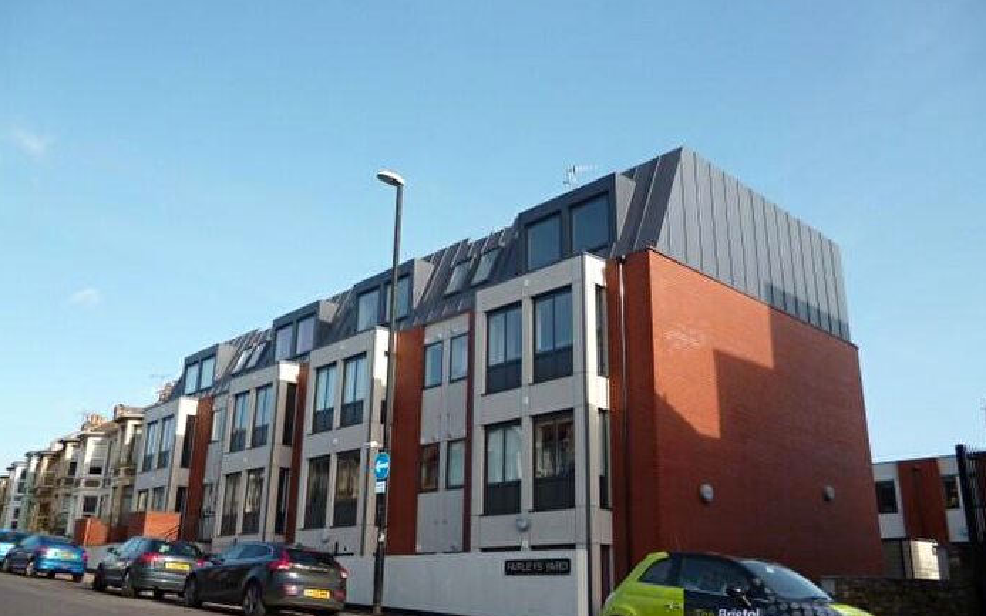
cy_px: 326
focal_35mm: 30
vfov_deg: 41.8
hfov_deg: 62.9
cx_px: 491
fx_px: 806
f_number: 3.1
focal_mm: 5
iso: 100
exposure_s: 1/640
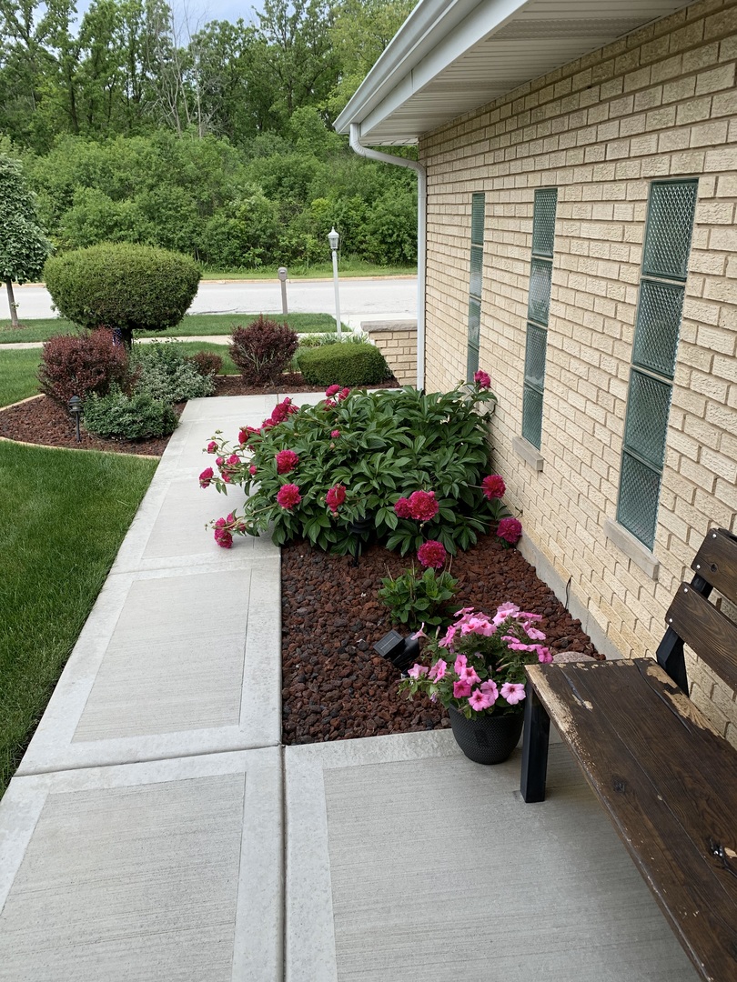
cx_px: 368
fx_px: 738
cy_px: 491
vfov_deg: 67.3
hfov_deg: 53.1
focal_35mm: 26
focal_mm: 4.25
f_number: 1.8
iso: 25
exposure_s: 1/936
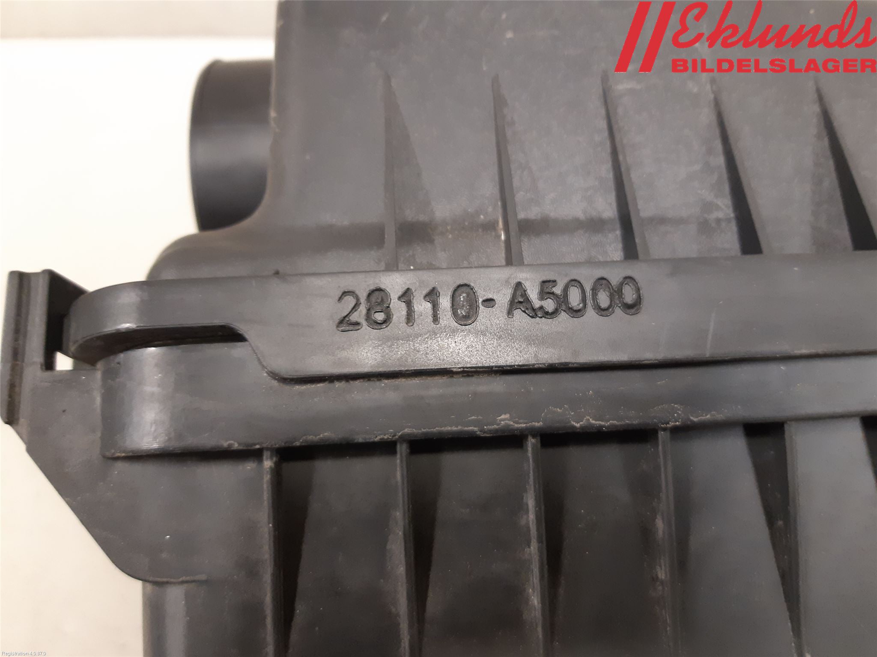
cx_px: 438
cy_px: 328
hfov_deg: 67.3
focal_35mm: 26
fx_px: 659
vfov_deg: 53.1
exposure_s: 1/25
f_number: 1.7
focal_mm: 3.93
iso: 250
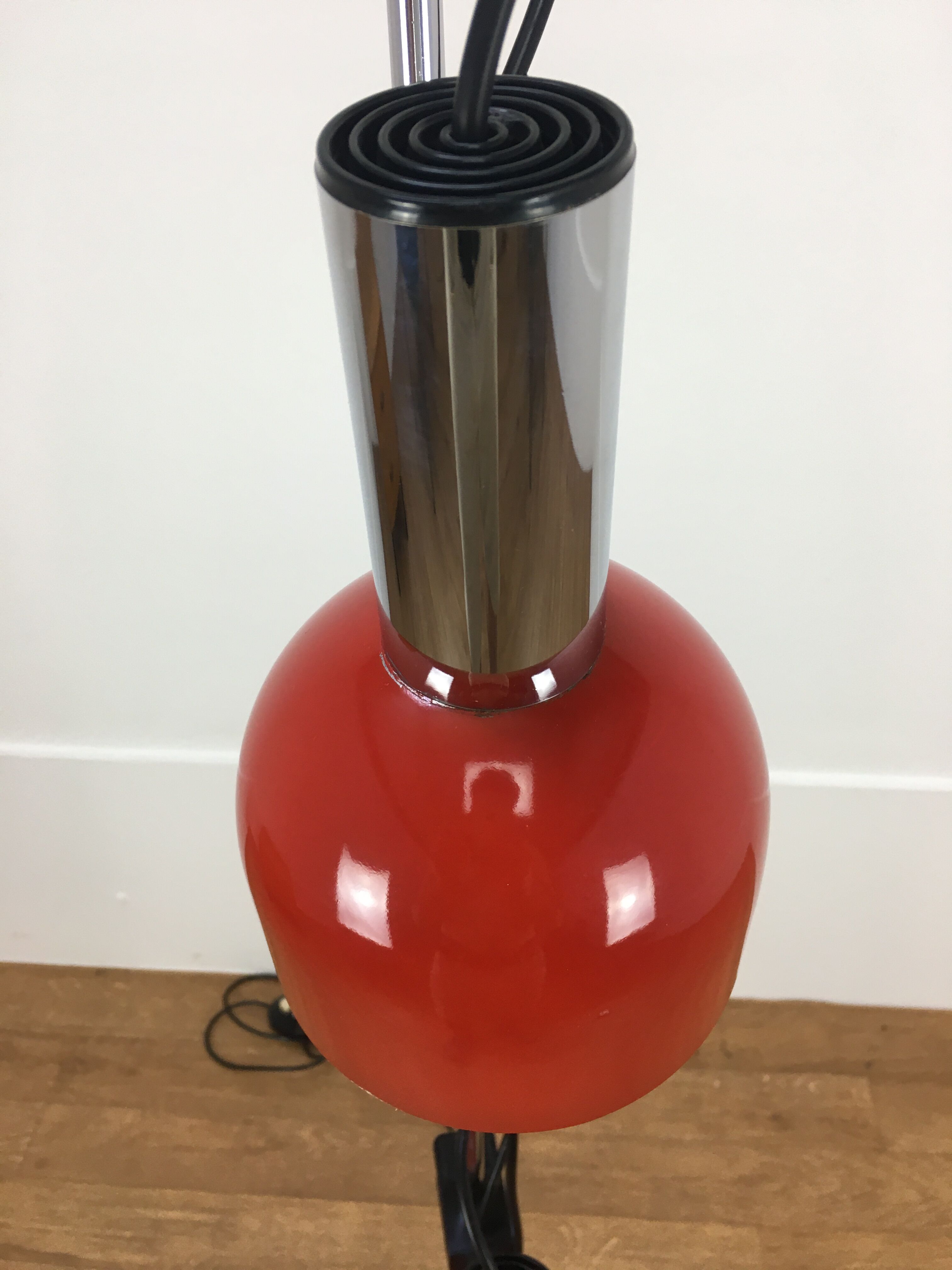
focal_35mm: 29
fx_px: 1063
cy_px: 635
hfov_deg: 48.2
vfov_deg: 61.7
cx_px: 476
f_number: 2.2
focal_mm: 4.15
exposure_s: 1/33
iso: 40
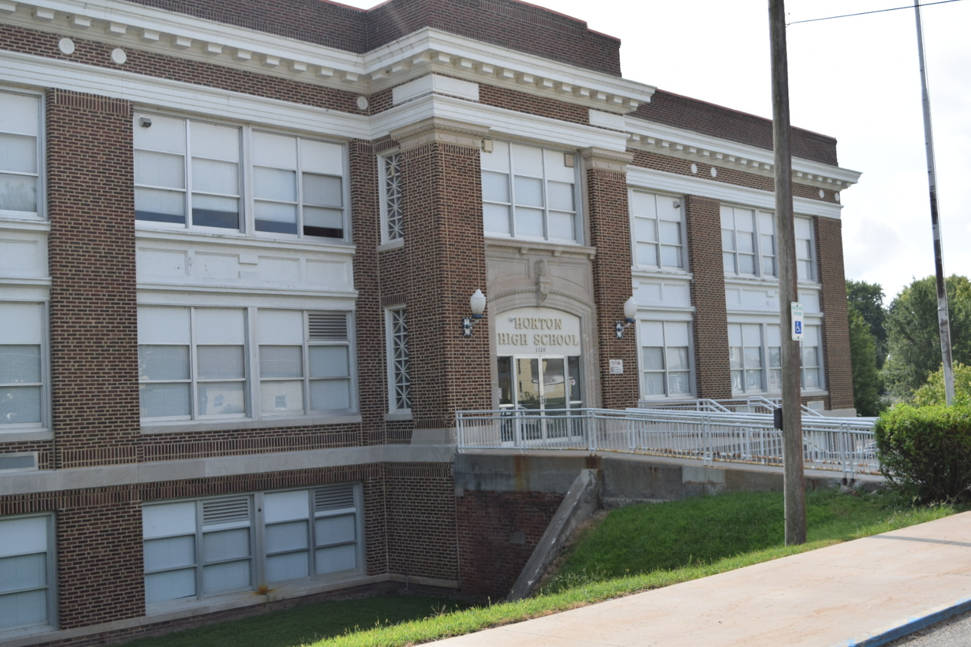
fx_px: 1092
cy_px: 324
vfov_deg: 33.0
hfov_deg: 47.9
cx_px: 486
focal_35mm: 40
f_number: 5.6
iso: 400
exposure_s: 1/1600
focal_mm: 27
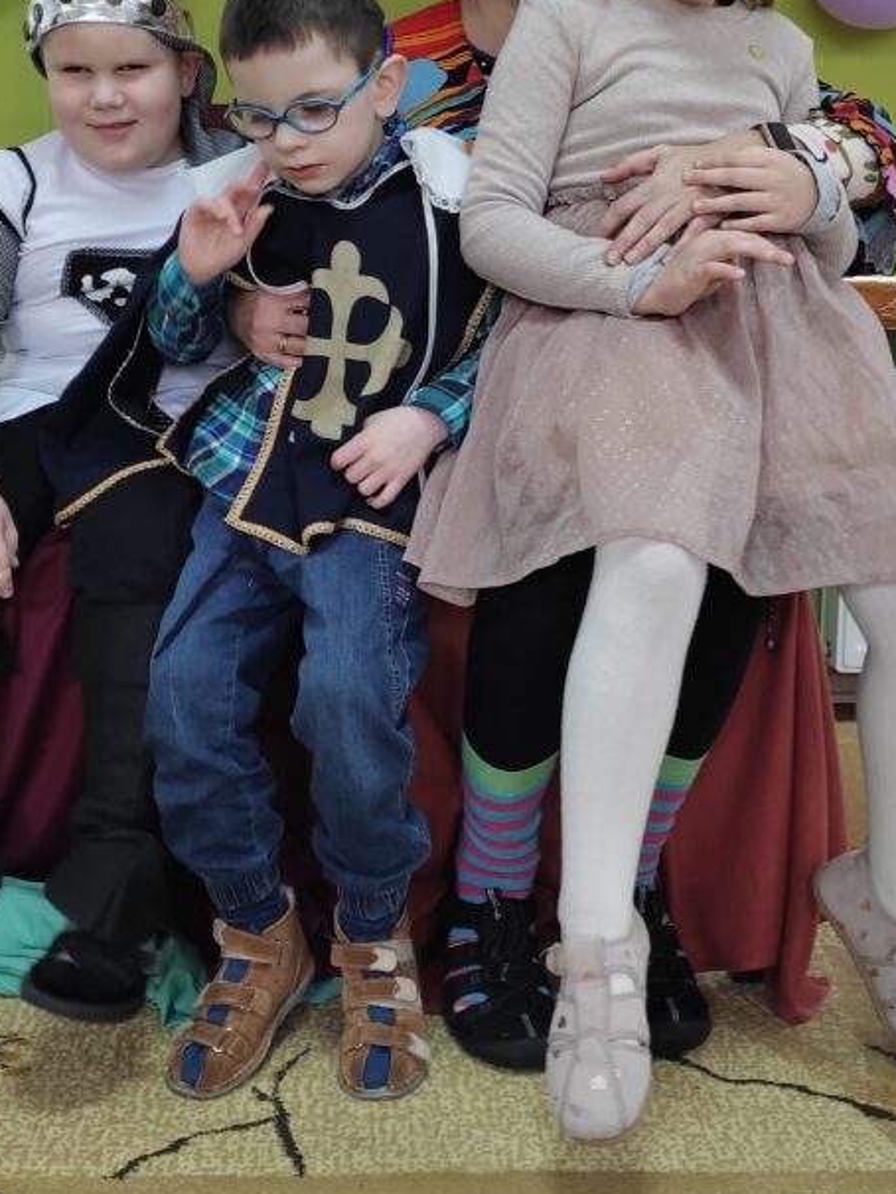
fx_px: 1518
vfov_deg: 42.7
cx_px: 462
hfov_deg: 32.9
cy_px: 460
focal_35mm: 44
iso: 314
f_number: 1.79
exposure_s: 1/33
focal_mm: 4.74
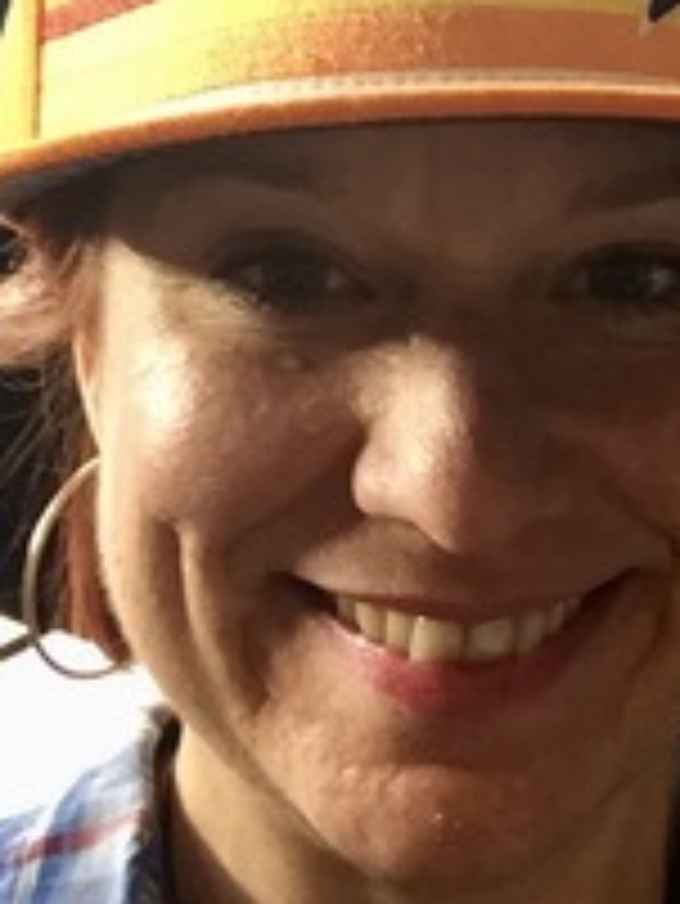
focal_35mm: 77
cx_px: 565
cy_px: 139
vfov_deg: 24.8
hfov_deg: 18.9
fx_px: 2015
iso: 64
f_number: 2.2
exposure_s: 1/30
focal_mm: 2.65
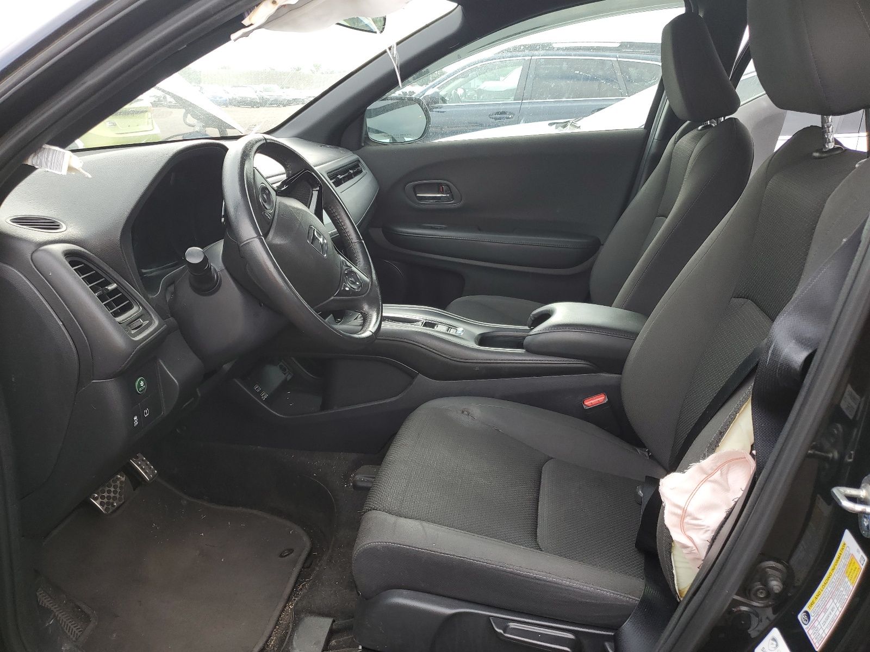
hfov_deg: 67.3
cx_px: 435
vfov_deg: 53.1
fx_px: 653
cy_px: 326
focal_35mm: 26
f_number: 1.5
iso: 50
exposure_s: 1/263
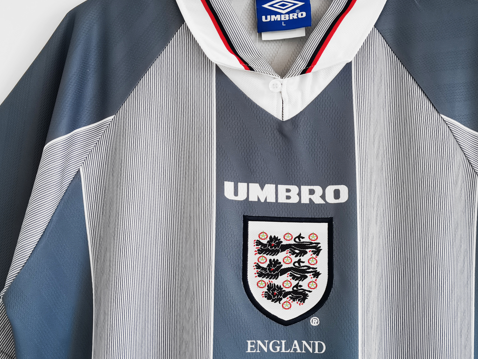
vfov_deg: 29.7
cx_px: 276
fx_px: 677
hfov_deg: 38.8
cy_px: 181
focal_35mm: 49
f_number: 1.8
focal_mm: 5.58
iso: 64
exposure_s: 1/100
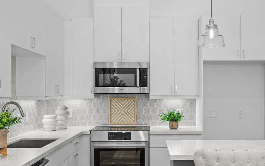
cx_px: 161
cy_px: 94
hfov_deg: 39.4
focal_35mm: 51
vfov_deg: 25.3
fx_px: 368
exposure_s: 1/2
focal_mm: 32
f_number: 8
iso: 100
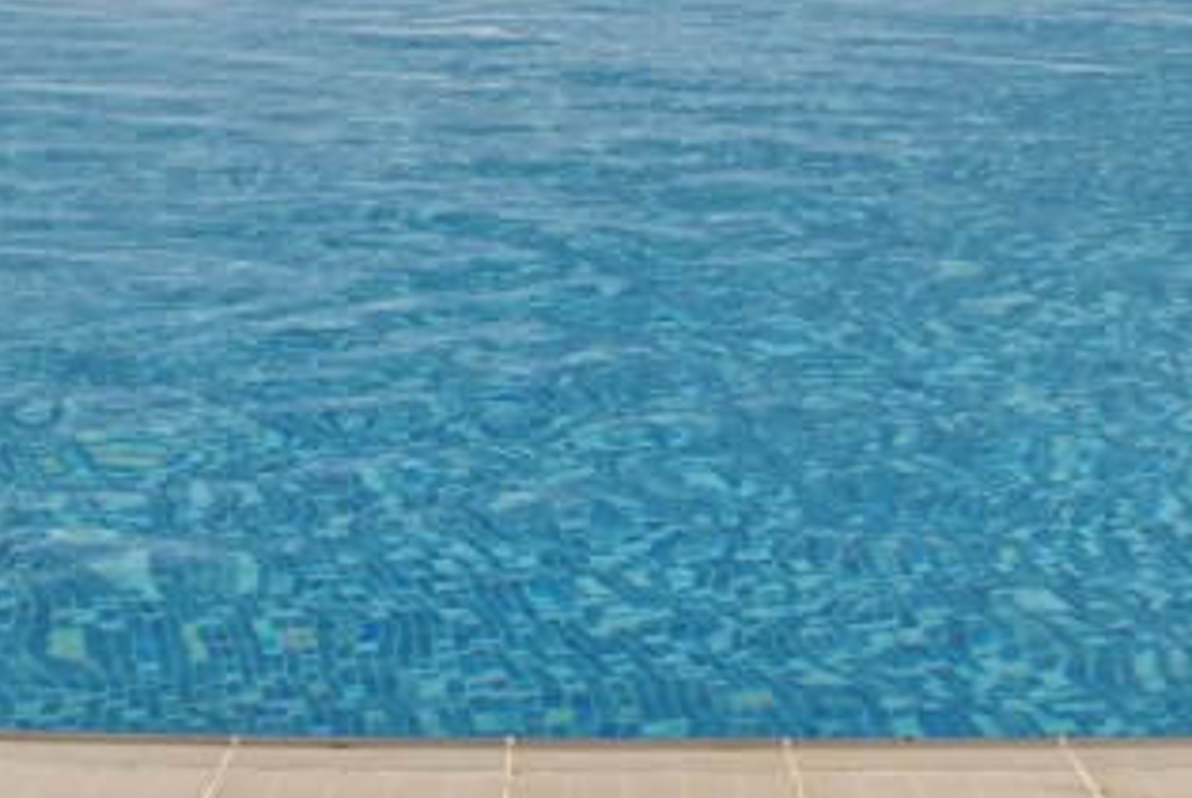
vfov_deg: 10.3
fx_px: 4344
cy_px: -163
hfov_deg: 15.6
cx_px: 884
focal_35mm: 131
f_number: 8
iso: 100
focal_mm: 24
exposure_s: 1/250
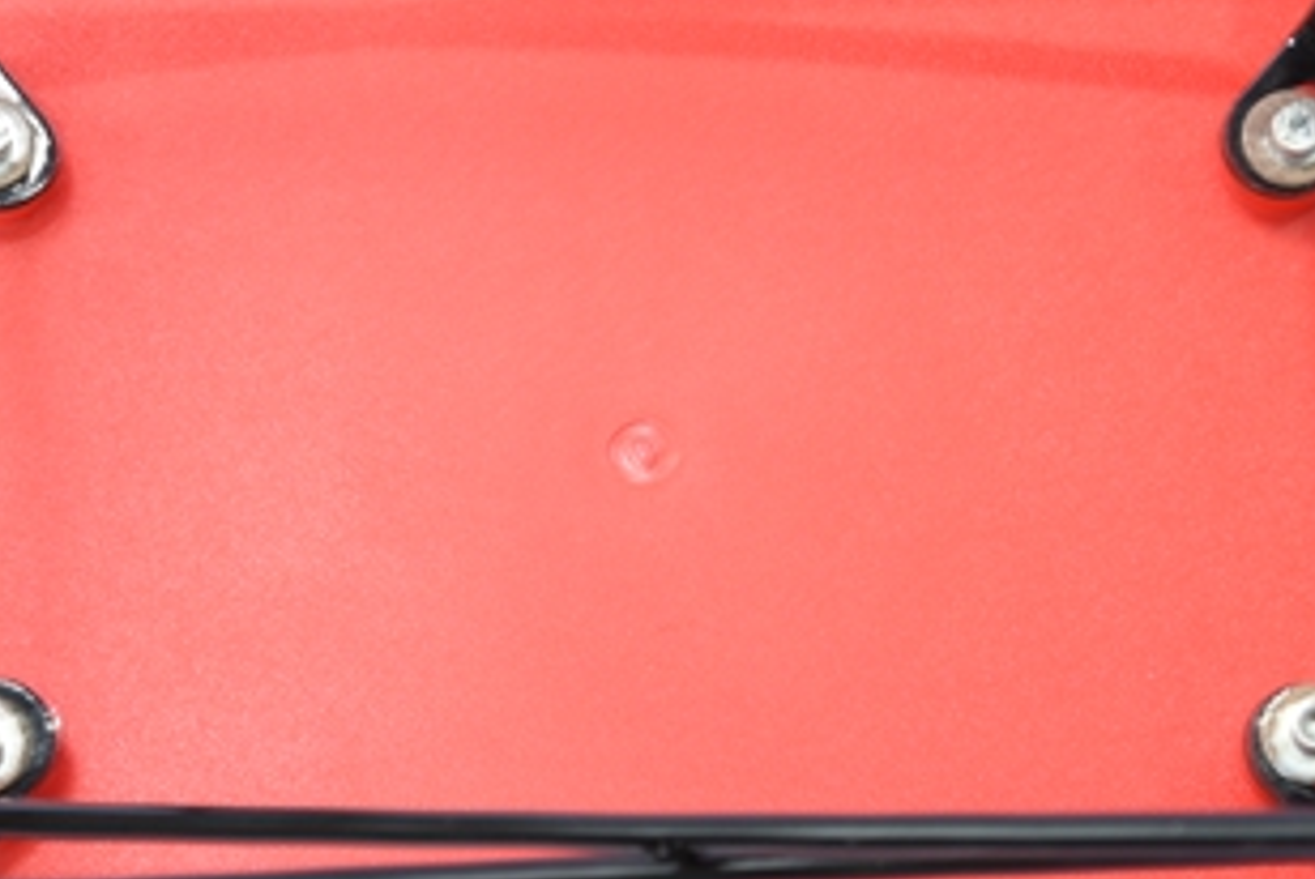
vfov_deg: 8.5
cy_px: 435
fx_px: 5886
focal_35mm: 161
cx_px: 653
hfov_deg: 12.7
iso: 125
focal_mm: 62
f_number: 4.5
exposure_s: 1/15
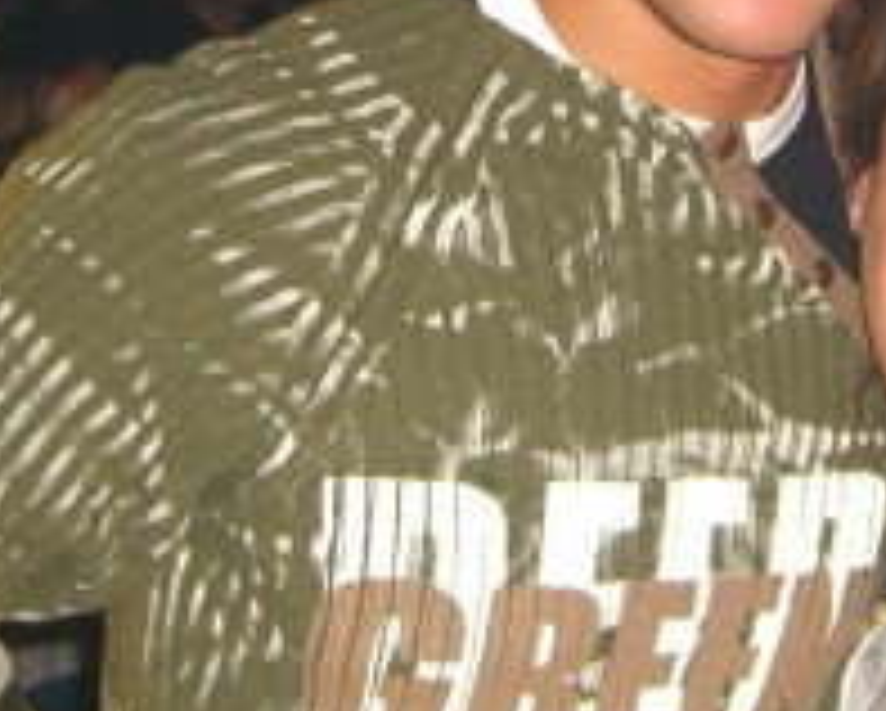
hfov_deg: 16.9
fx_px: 2966
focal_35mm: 113
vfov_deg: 13.6
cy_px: 90
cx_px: 598
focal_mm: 7.9
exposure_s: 1/60
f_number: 2.8
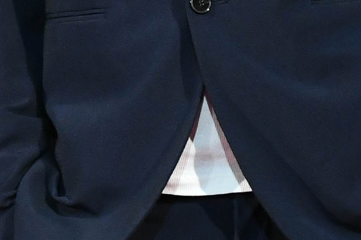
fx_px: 3759
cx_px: -140
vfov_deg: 3.7
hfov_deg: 5.5
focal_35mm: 375
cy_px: -69
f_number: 4
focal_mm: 50
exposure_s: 1/400
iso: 1600
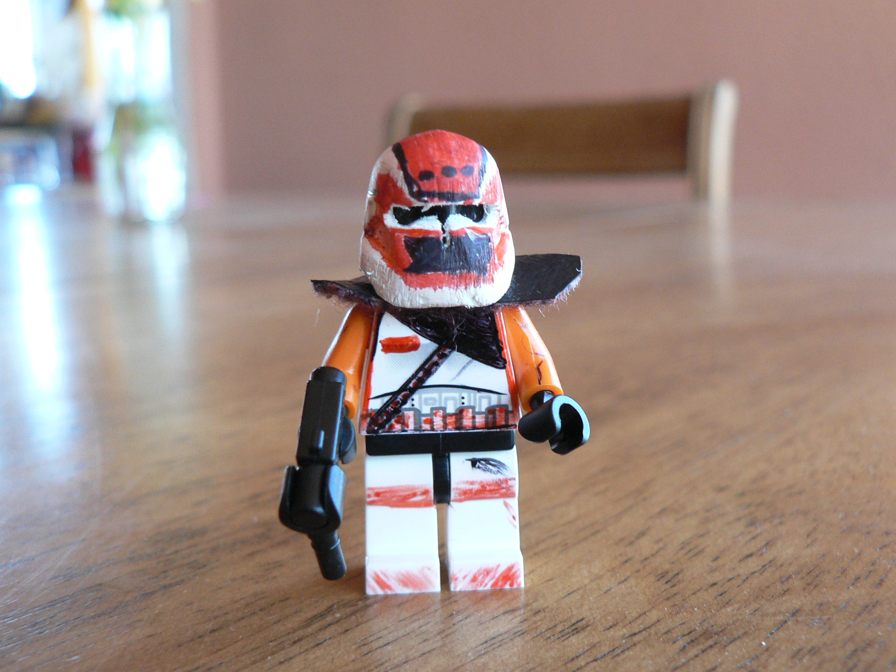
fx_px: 984
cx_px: 457
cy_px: 350
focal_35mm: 38
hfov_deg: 49.0
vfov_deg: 37.7
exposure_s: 1/20
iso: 200
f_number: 2.8
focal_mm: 6
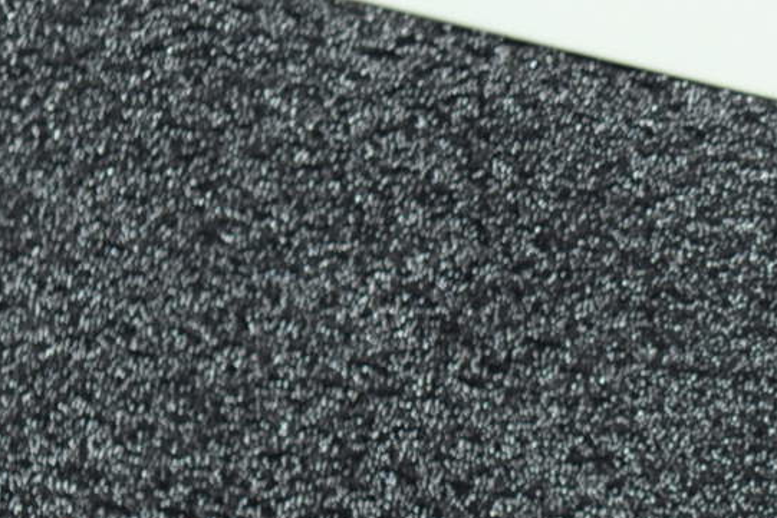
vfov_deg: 4.9
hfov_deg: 7.0
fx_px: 6001
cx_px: 1778
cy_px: 844
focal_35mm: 278
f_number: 4
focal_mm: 50
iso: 100
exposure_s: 1/60
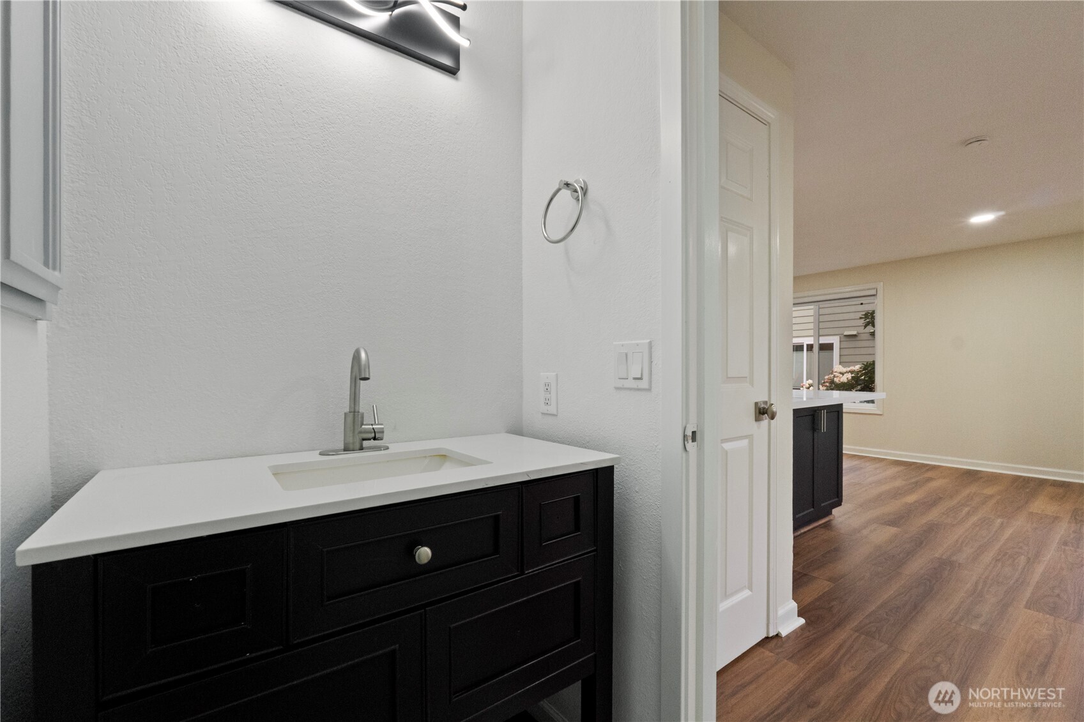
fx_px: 452
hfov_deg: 100.4
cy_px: 361
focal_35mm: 15
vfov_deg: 77.3
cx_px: 542
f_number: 9
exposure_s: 1/30
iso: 2000
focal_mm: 10
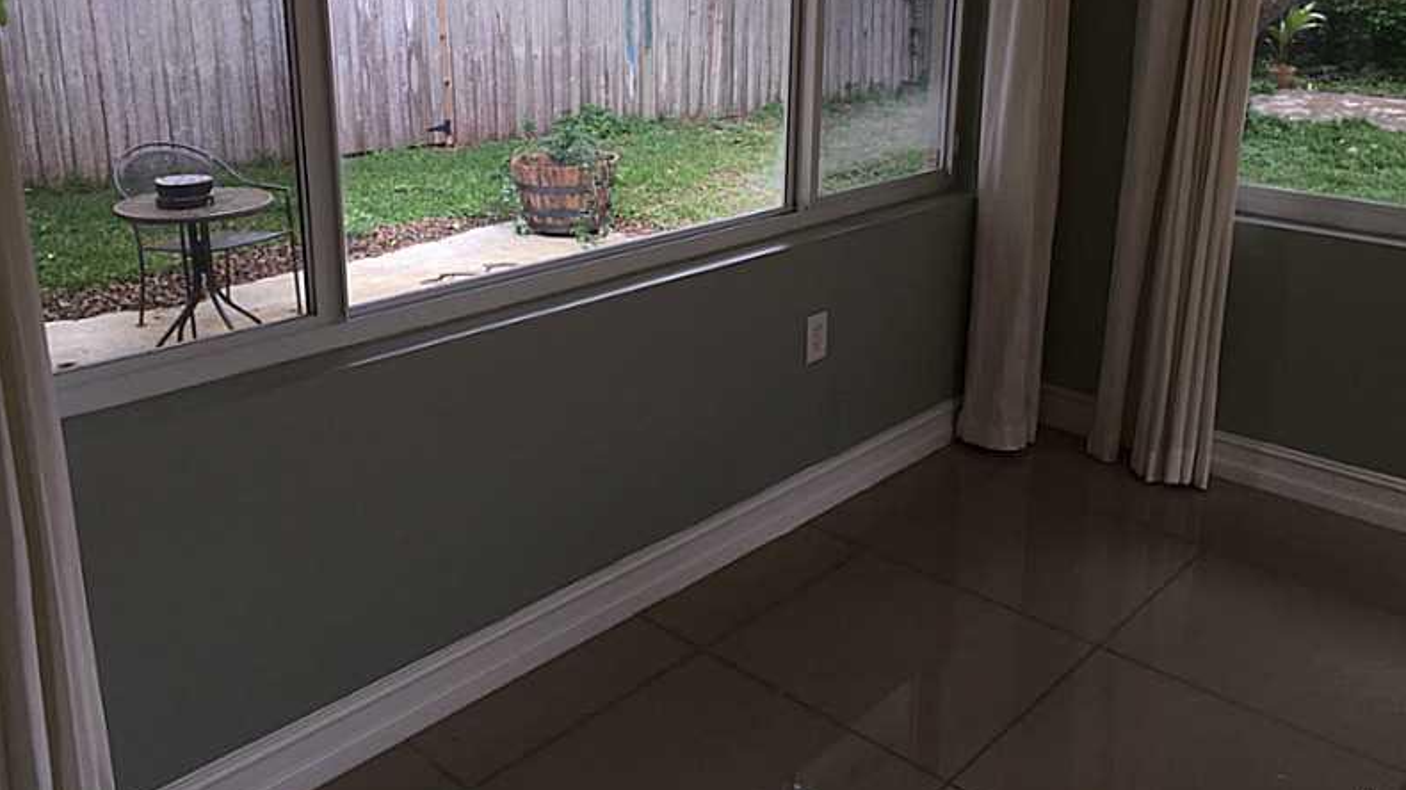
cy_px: 267
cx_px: 708
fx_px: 1193
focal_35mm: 32
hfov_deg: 61.0
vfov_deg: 36.3
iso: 32
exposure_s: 1/30
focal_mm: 4.15
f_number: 2.2
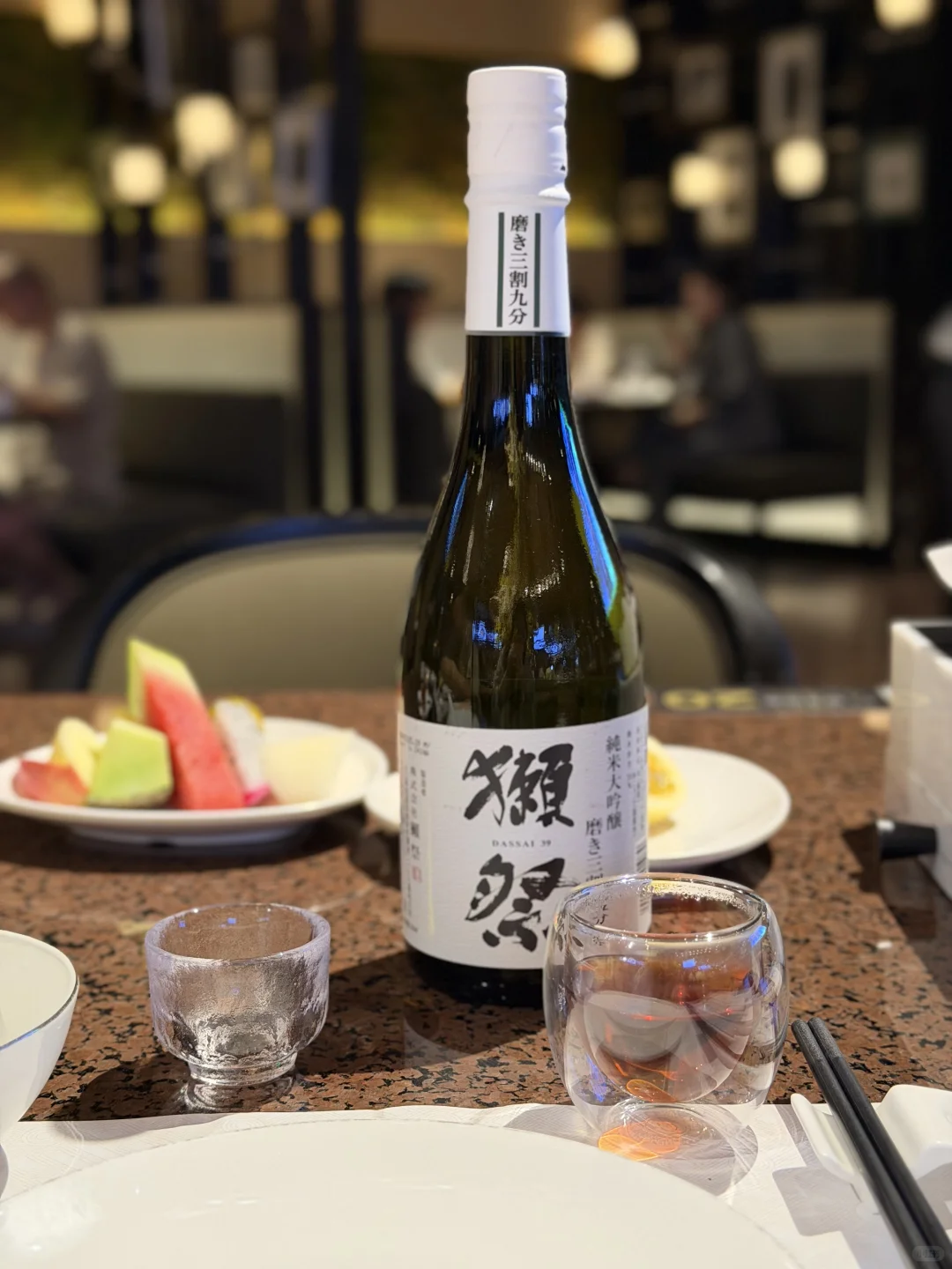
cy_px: 634
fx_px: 1760
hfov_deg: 30.3
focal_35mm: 48
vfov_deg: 39.7
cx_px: 476
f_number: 1.78
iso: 400
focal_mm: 6.76
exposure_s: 1/40
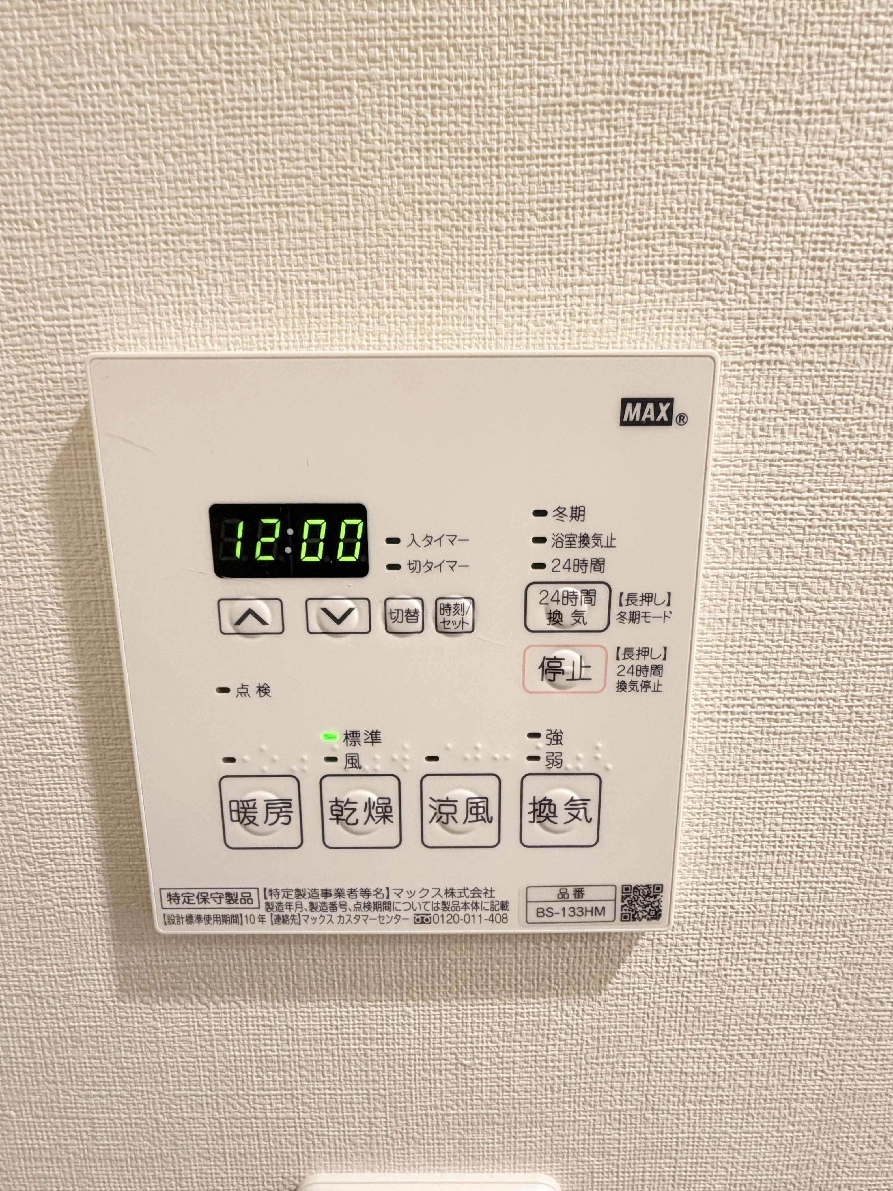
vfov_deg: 84.2
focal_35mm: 19
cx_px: 450
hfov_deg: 68.7
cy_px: 676
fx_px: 653
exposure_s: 1/60
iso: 250
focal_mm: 2.22
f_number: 2.2
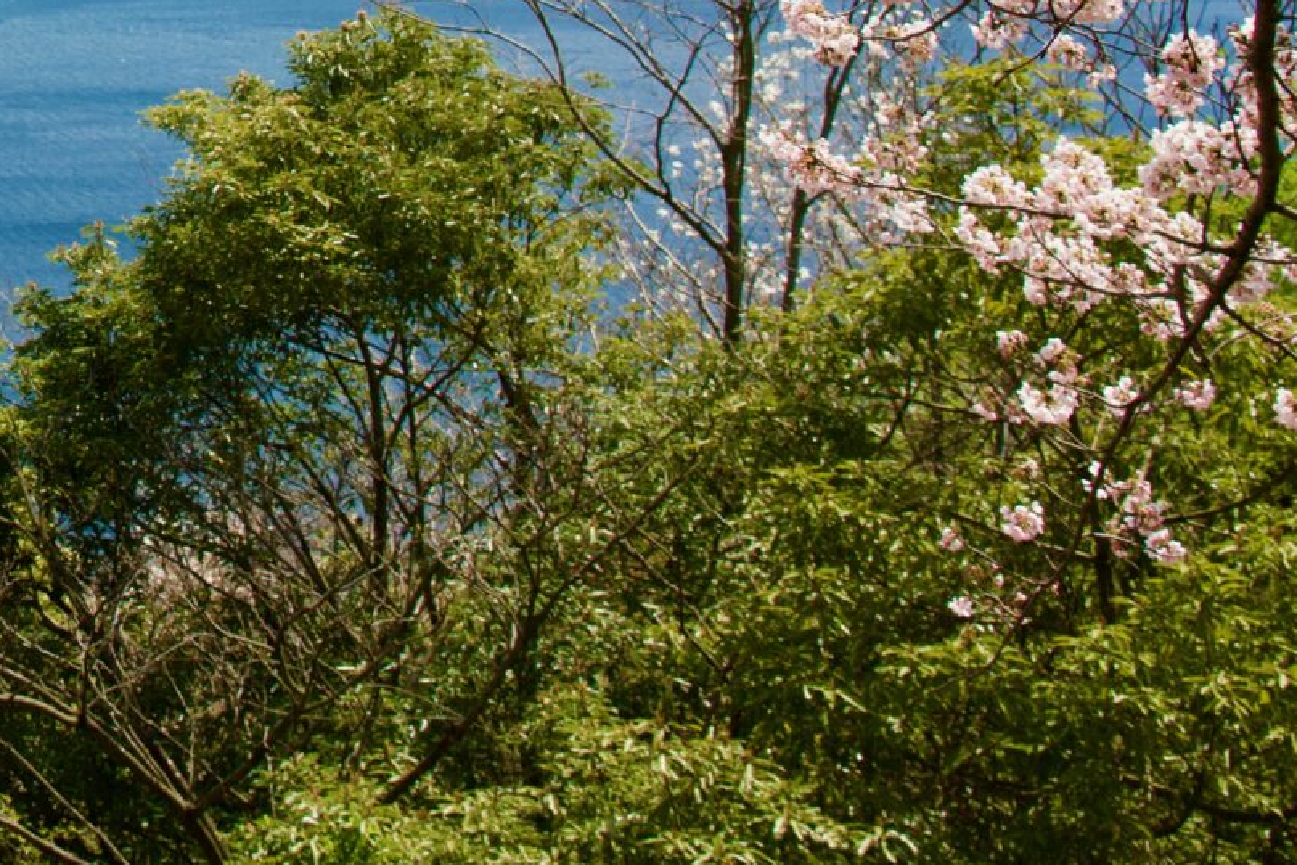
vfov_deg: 14.0
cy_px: -408
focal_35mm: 92
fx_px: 3314
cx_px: -521
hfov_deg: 19.8
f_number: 9
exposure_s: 1/500
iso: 500
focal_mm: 29
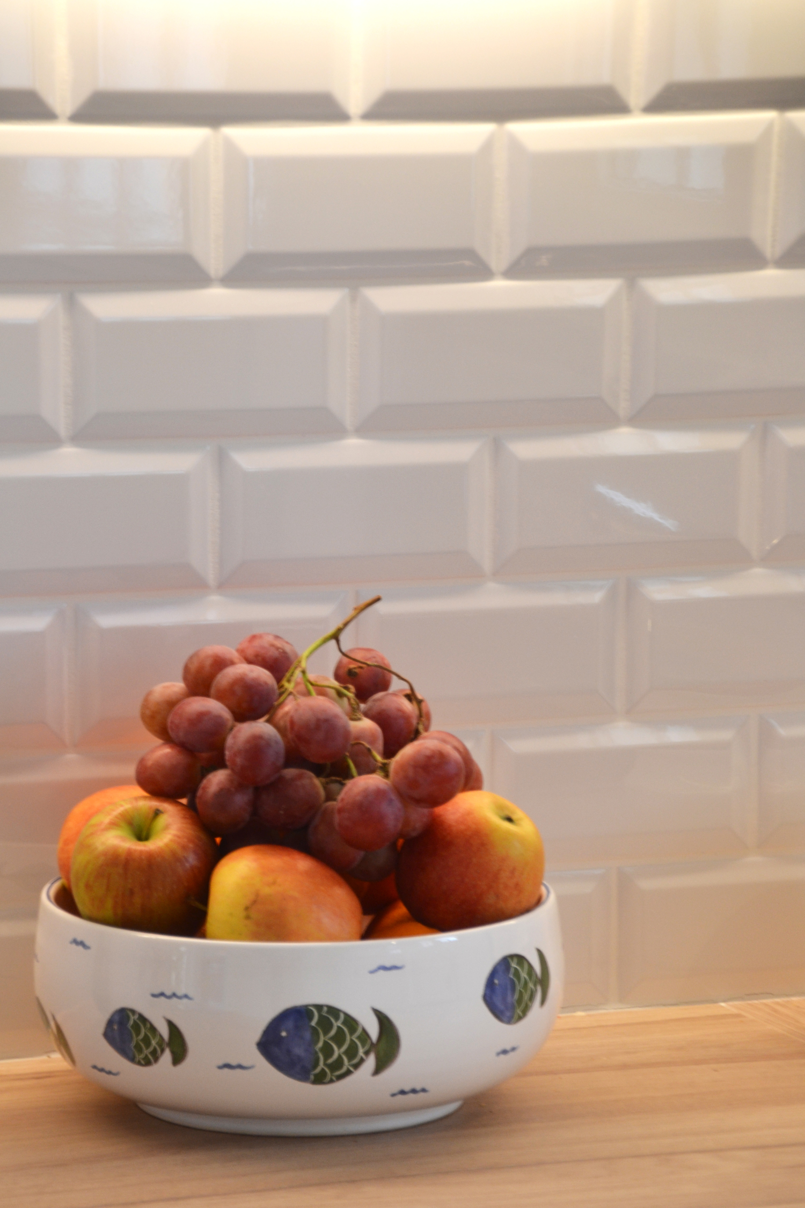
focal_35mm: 165
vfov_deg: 12.5
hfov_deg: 8.3
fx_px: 5534
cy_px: 604
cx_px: 402
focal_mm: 110
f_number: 6
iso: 400
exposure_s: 1/60
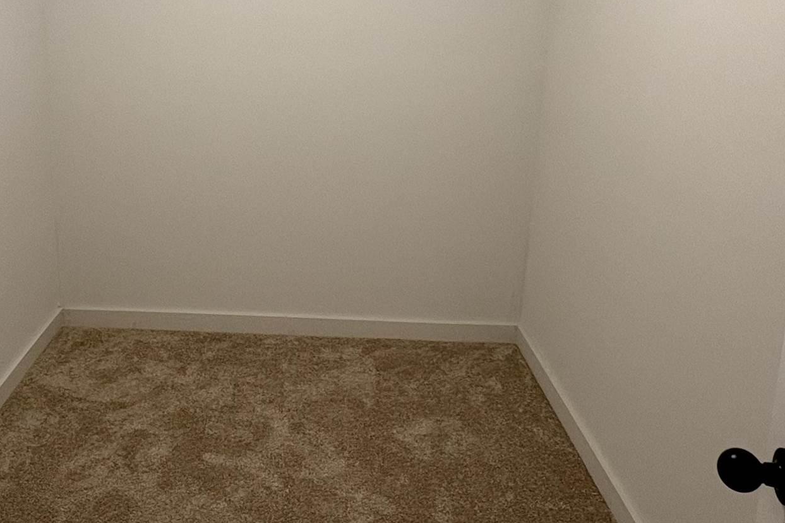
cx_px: 282
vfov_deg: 36.1
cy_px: 135
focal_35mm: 36
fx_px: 785
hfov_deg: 52.4
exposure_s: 1/60
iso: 160
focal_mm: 2.22
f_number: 2.2
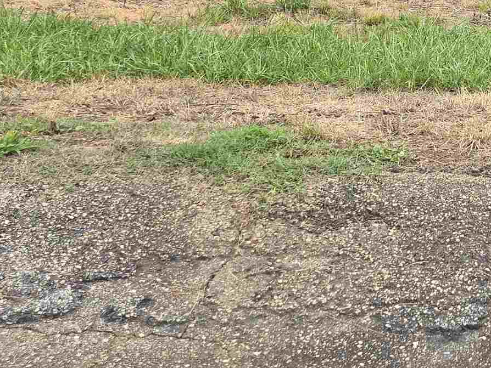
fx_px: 1121
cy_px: -115
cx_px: 672
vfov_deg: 17.5
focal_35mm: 79
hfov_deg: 21.8
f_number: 1.7
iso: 12
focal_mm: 6.3
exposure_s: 1/180
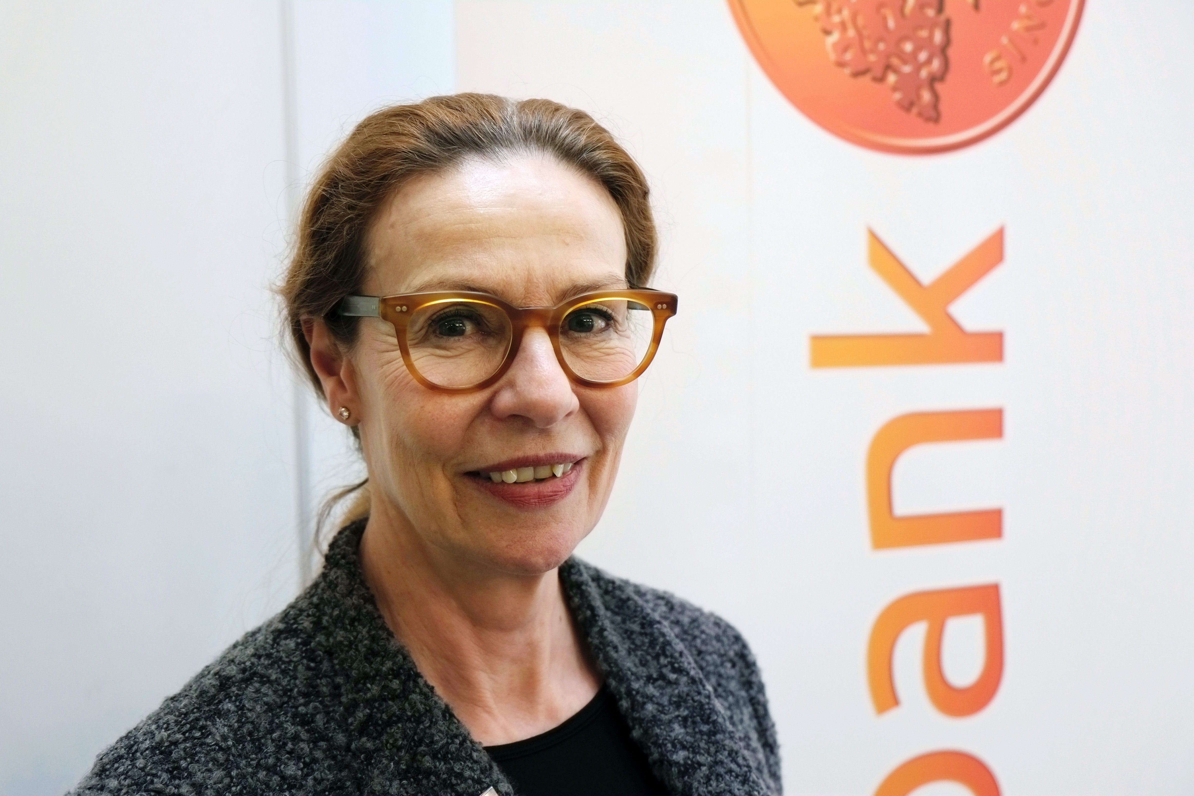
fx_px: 1094
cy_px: 398
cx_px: 597
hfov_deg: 57.2
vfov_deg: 40.0
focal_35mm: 33
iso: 320
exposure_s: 1/60
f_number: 3.2
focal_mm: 22.3
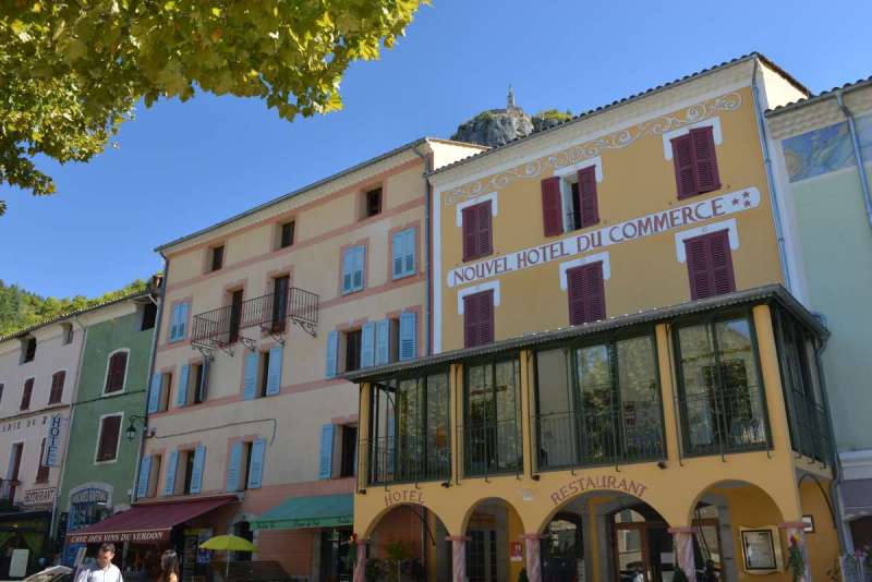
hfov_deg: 58.7
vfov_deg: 41.1
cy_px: 291
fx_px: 775
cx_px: 436
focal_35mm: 32
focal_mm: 32
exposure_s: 1/125
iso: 720
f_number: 11
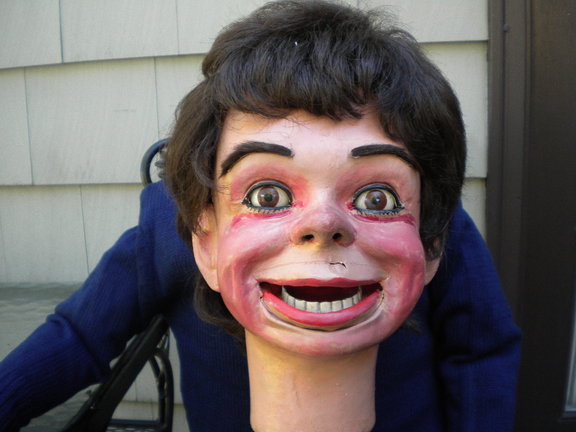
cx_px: 288
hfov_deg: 52.6
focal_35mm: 35
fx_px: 582
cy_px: 216
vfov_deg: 40.7
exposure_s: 1/57
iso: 164
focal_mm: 6.3
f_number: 3.1
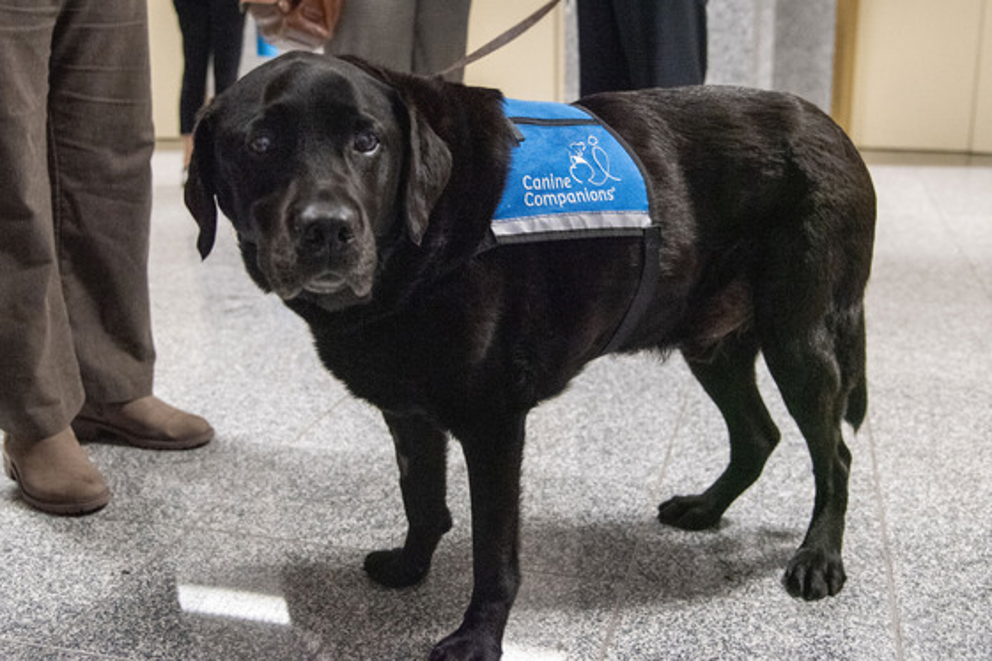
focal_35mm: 34
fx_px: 937
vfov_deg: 38.9
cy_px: 330
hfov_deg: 55.8
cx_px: 496
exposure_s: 1/100
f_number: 4
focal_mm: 34
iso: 8000
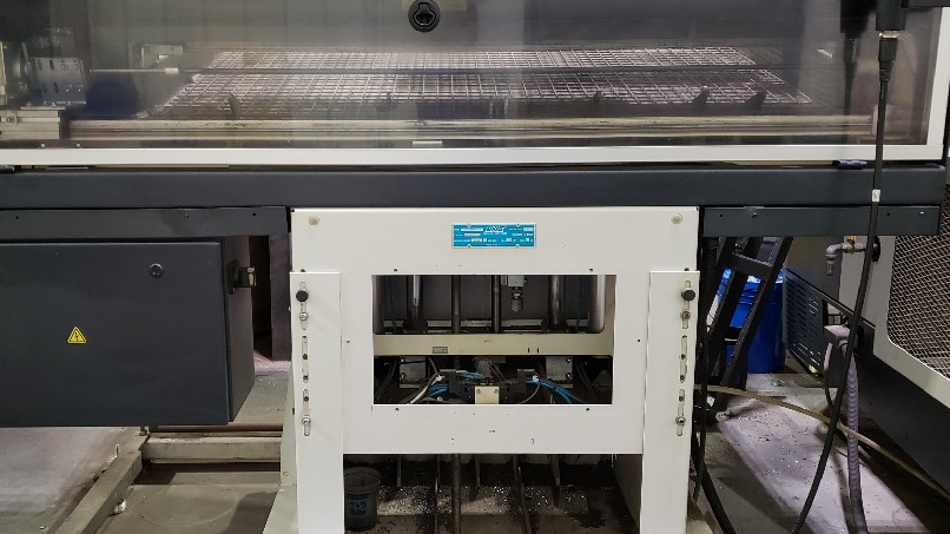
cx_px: 446
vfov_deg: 32.8
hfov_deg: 55.3
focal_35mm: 36
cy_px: 240
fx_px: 907
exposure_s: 1/20
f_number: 1.5
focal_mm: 4.3
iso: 250
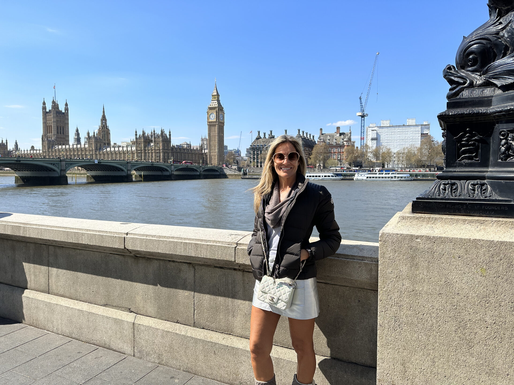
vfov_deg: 56.8
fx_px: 356
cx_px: 257
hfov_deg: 71.6
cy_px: 192
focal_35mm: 24
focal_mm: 6.86
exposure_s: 1/4762
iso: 80
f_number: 1.78
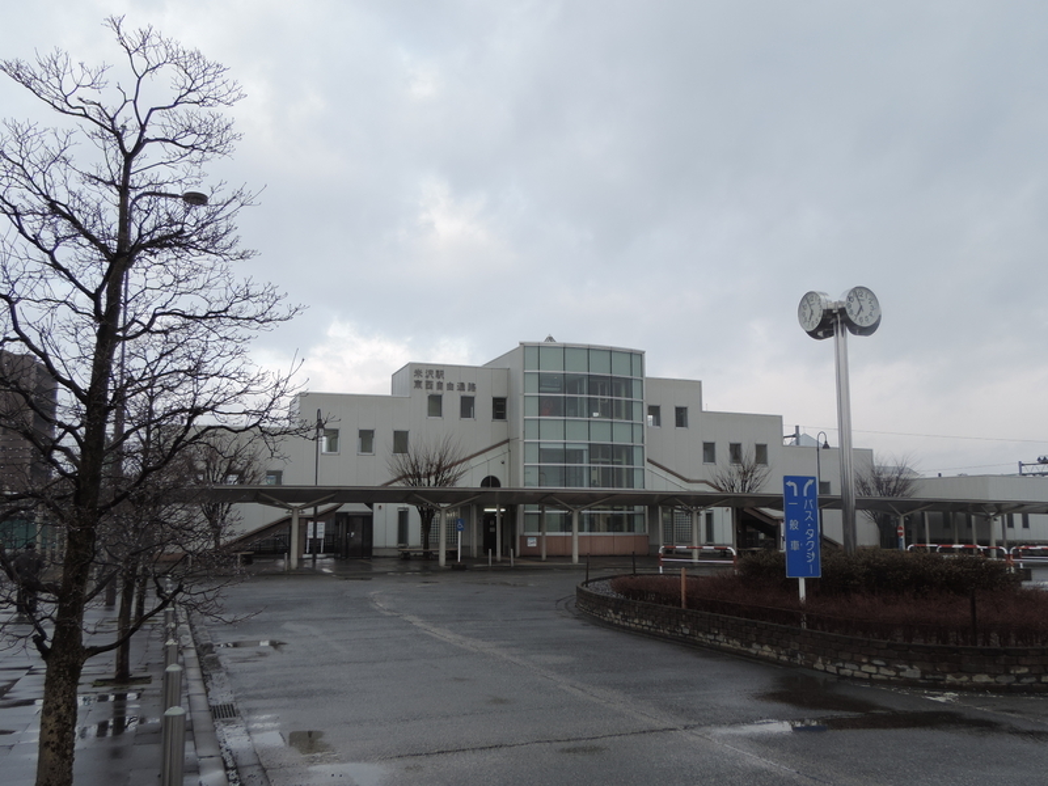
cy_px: 393
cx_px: 524
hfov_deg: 60.0
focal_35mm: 30
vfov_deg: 46.8
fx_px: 908
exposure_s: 1/250
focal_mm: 5.3
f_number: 3.1
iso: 80
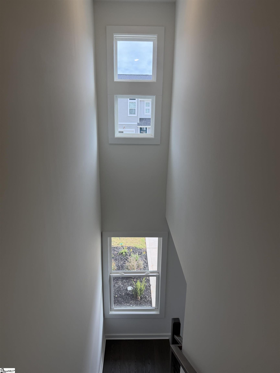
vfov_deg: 71.6
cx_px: 140
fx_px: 259
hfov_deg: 56.8
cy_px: 186
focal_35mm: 24
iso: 64
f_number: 1.78
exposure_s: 1/298
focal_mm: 6.76
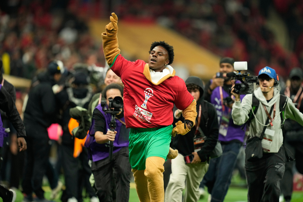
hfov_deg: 5.1
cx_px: 152
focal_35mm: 408
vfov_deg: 3.4
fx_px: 3435
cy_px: 100
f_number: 2.8
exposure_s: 1/1600
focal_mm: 400
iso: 2500
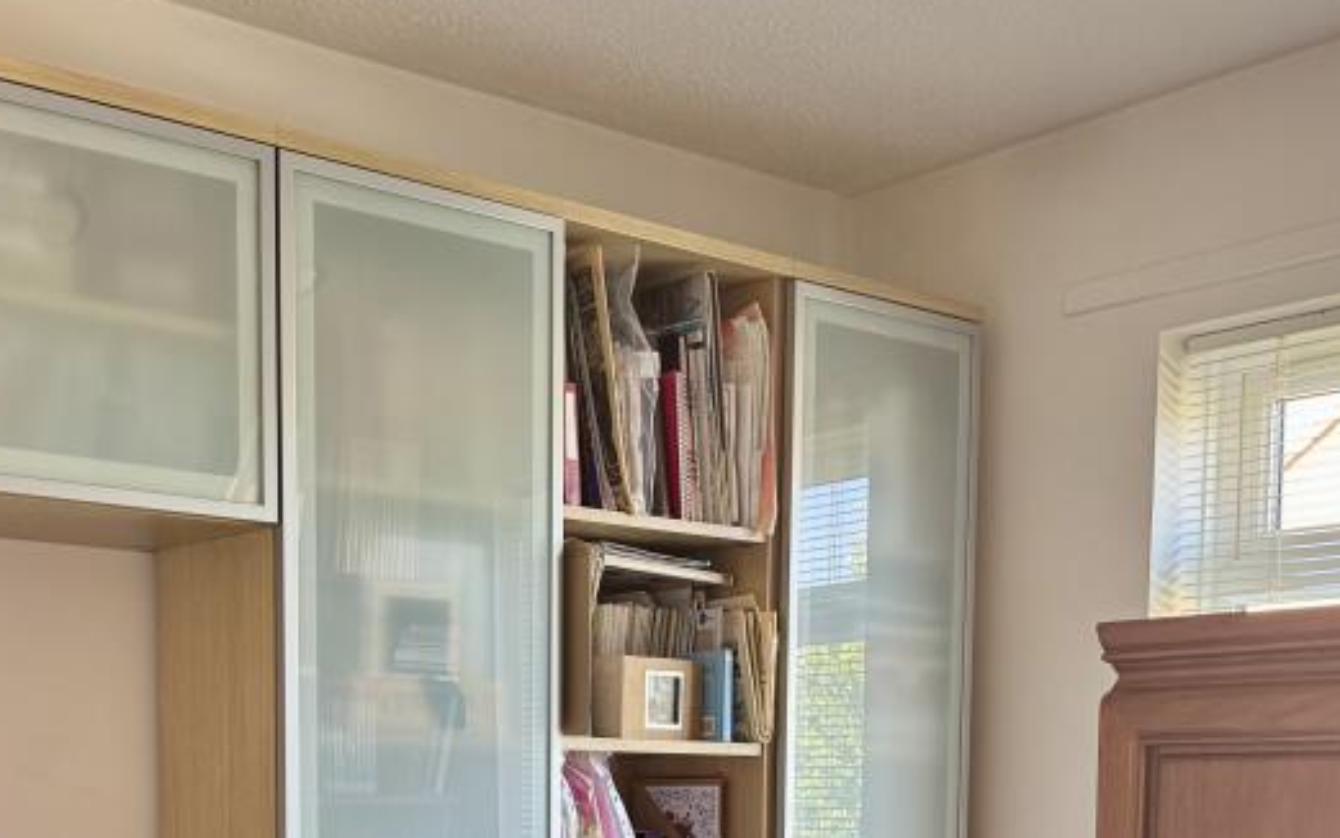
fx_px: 1827
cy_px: 910
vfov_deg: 24.2
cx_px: 502
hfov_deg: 40.0
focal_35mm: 50
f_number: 1.78
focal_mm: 6.76
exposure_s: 1/91
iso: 200
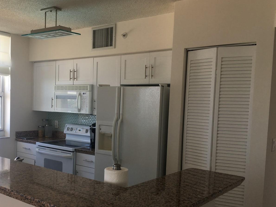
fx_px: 311
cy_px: 125
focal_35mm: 39
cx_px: 100
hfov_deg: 47.4
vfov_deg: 36.7
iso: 25
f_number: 2.2
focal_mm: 4.15
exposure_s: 1/40
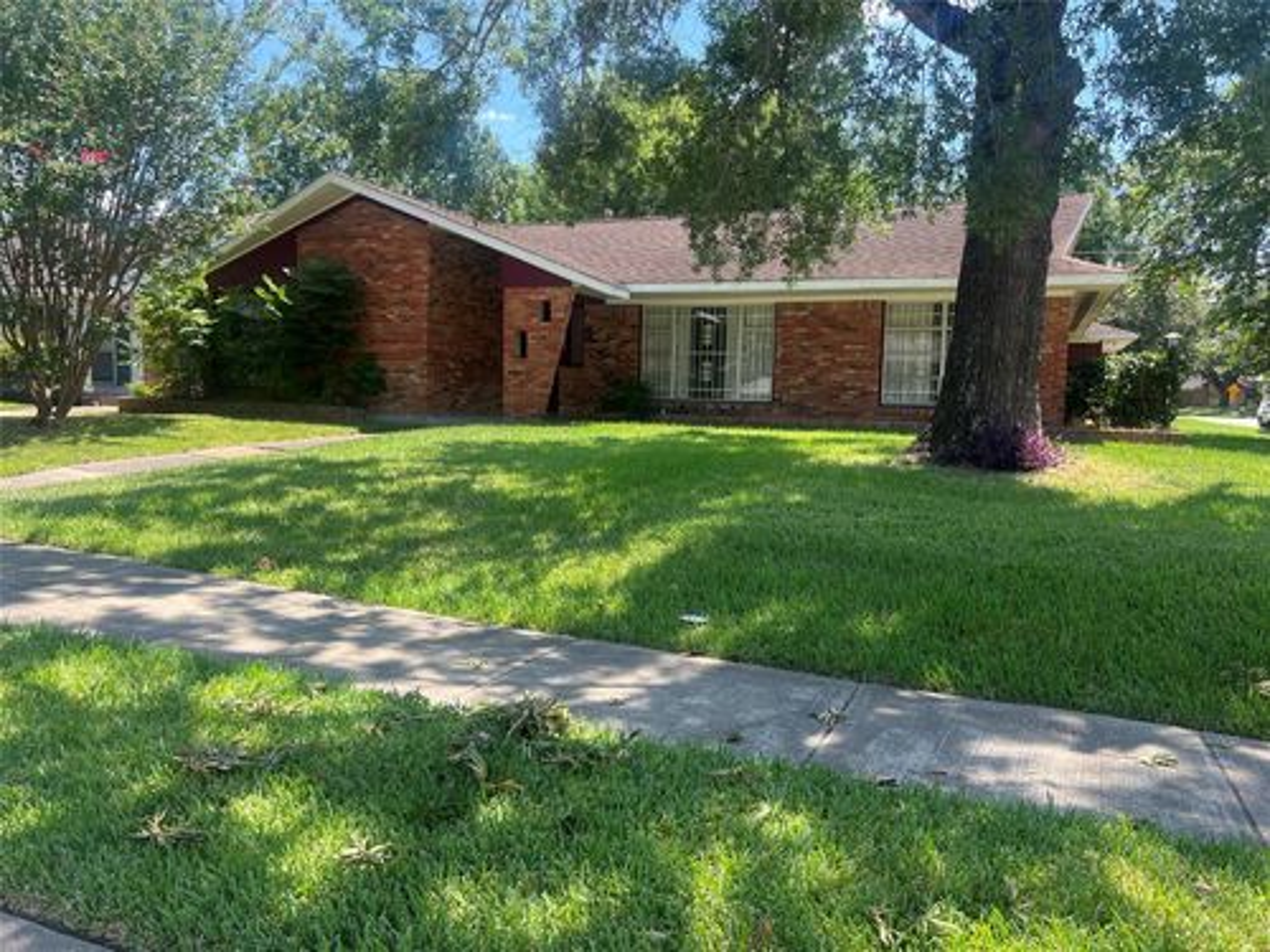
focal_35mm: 26
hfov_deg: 67.3
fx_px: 954
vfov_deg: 53.1
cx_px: 635
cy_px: 476
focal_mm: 5.7
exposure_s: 1/859
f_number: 1.5
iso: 50
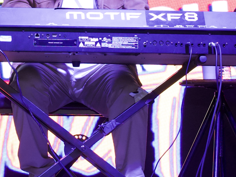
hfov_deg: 10.3
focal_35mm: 190
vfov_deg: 7.8
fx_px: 1295
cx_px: -6
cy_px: -23
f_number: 5.6
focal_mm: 40
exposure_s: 1/200
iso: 1250
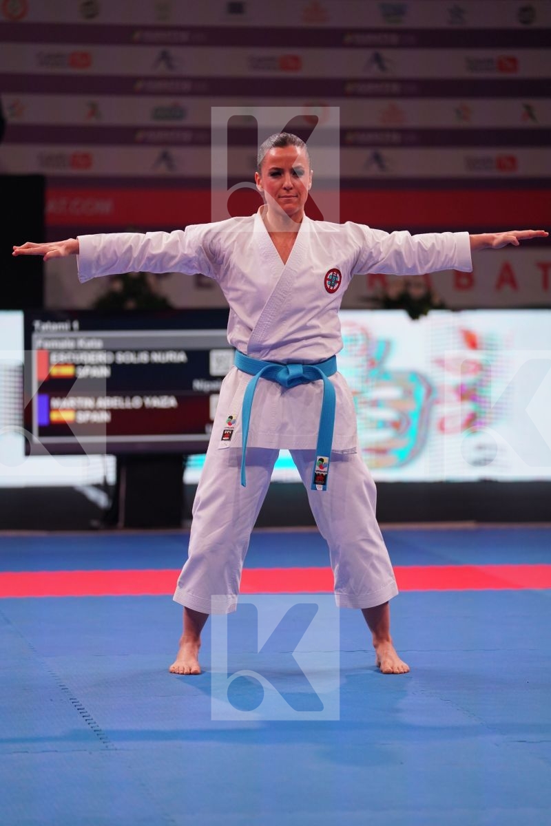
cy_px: 413
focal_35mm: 140
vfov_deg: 14.7
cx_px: 276
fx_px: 3214
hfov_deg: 9.8
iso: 1000
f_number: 2.8
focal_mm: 140
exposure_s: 1/500
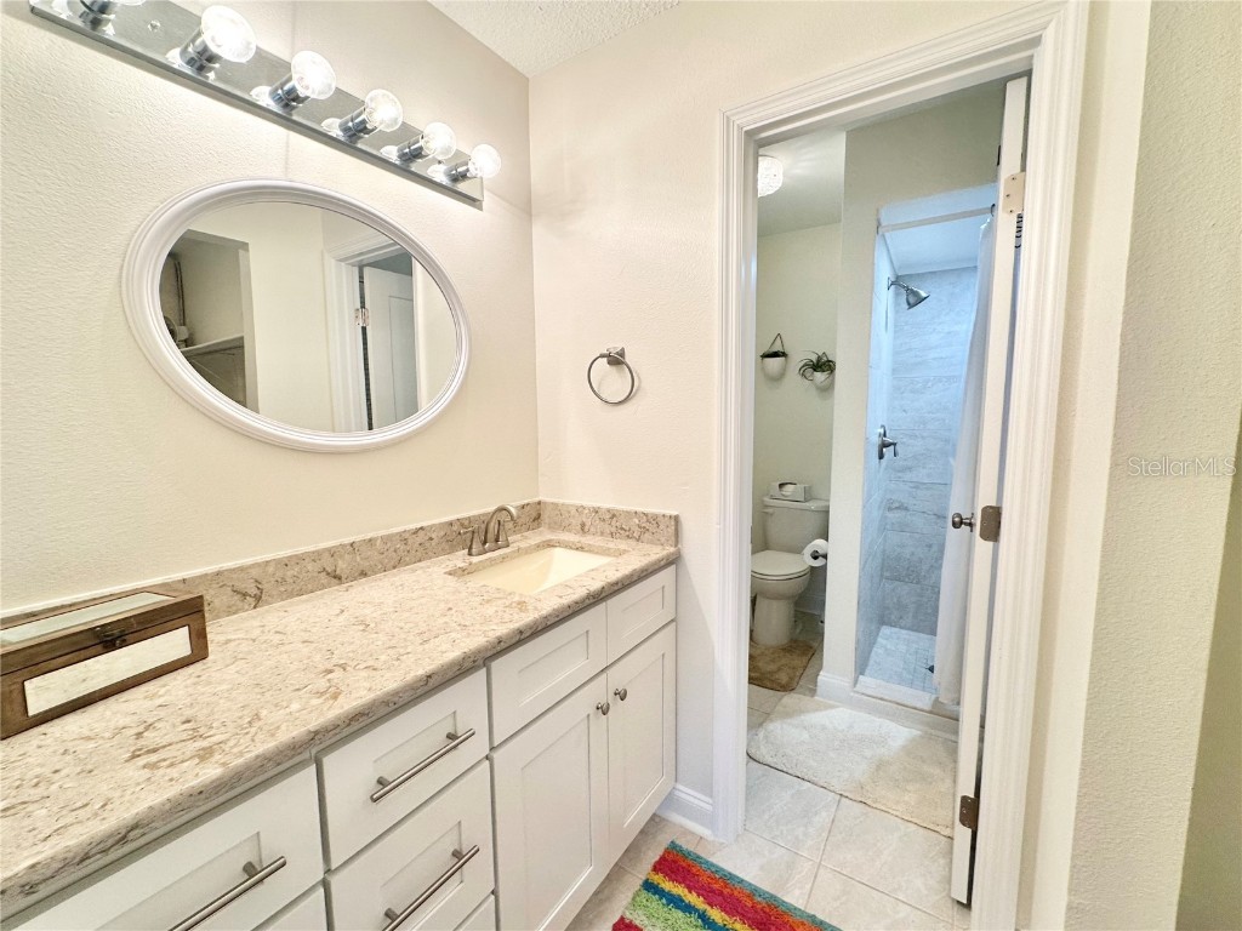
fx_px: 502
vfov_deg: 85.7
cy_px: 466
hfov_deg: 102.1
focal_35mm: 14
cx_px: 621
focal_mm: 2.22
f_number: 2.2
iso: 100
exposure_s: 1/120
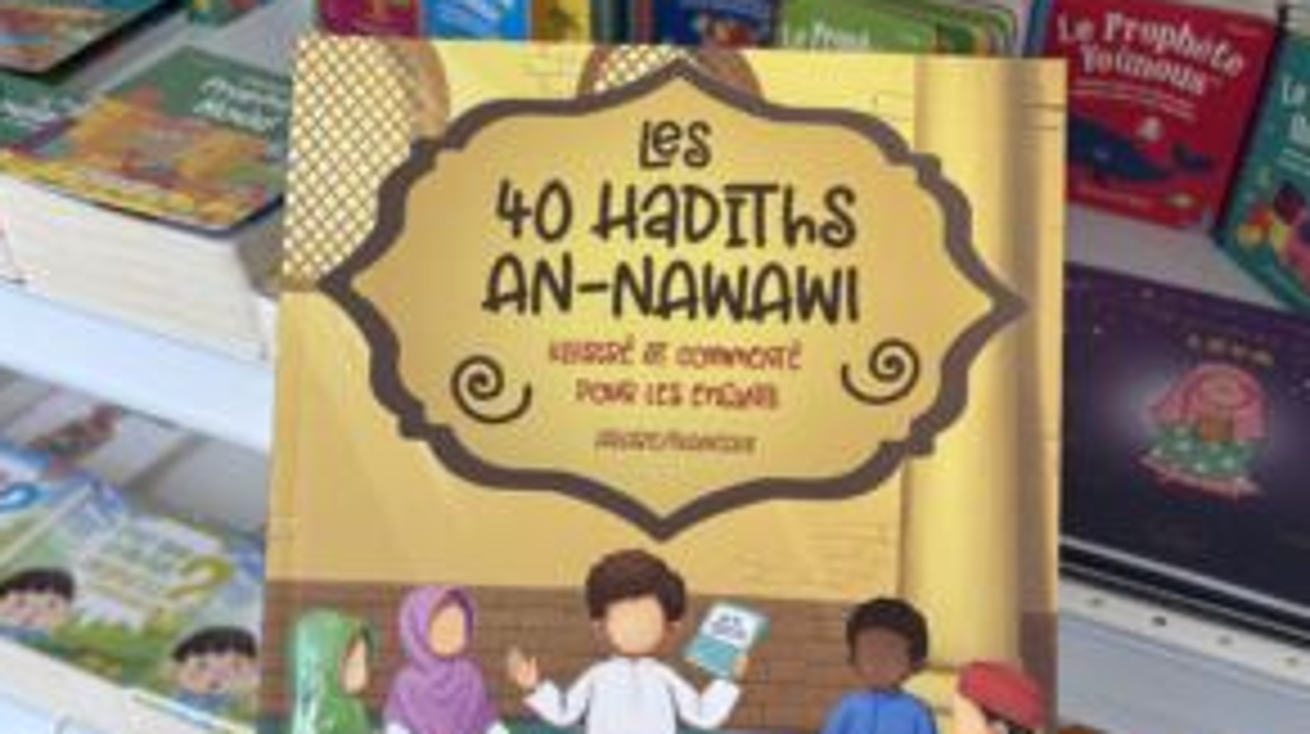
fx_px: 1353
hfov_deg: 51.7
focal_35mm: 39
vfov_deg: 29.9
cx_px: 653
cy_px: 549
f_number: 1.6
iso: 32
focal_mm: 5.96
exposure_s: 1/105
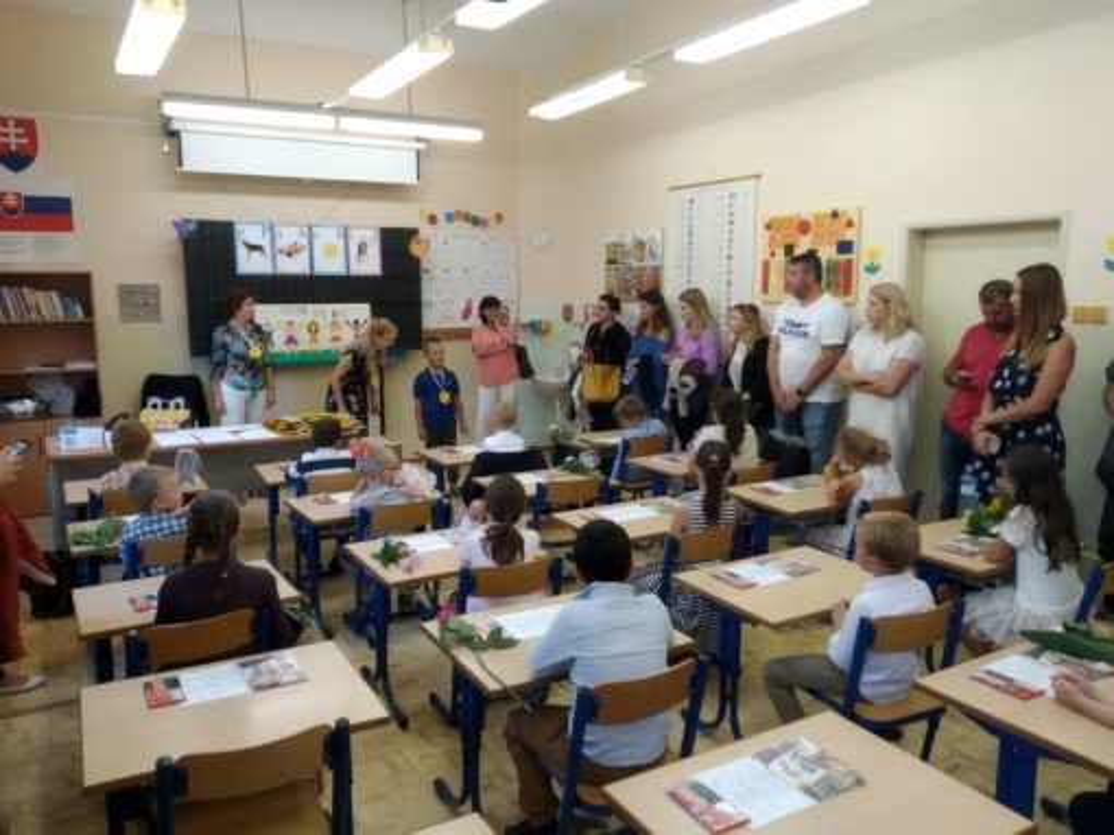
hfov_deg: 67.3
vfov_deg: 53.0
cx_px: 557
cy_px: 418
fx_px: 836
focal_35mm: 26
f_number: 2.2
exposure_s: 1/33
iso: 200
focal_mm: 3.82
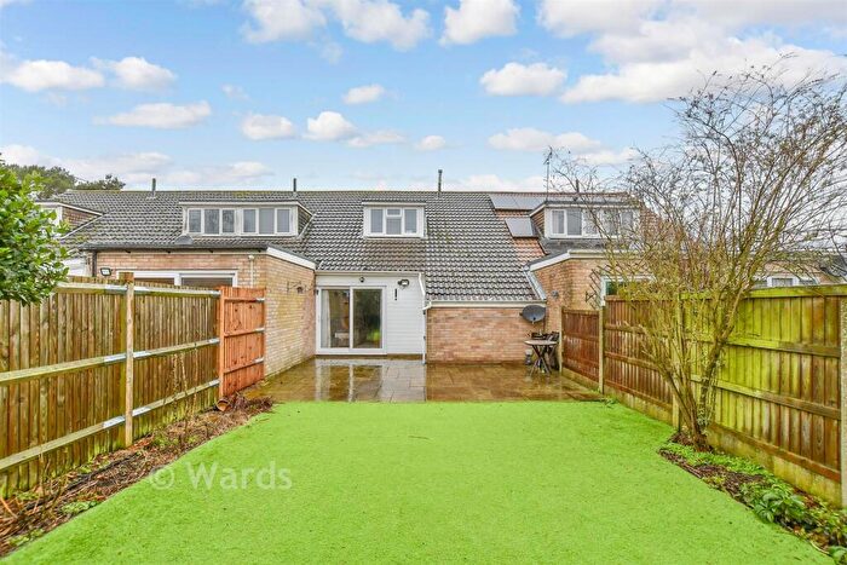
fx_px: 353
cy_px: 282
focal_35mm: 15
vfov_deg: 77.4
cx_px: 424
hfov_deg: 100.4
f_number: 8
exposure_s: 1/60
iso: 320
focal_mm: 10
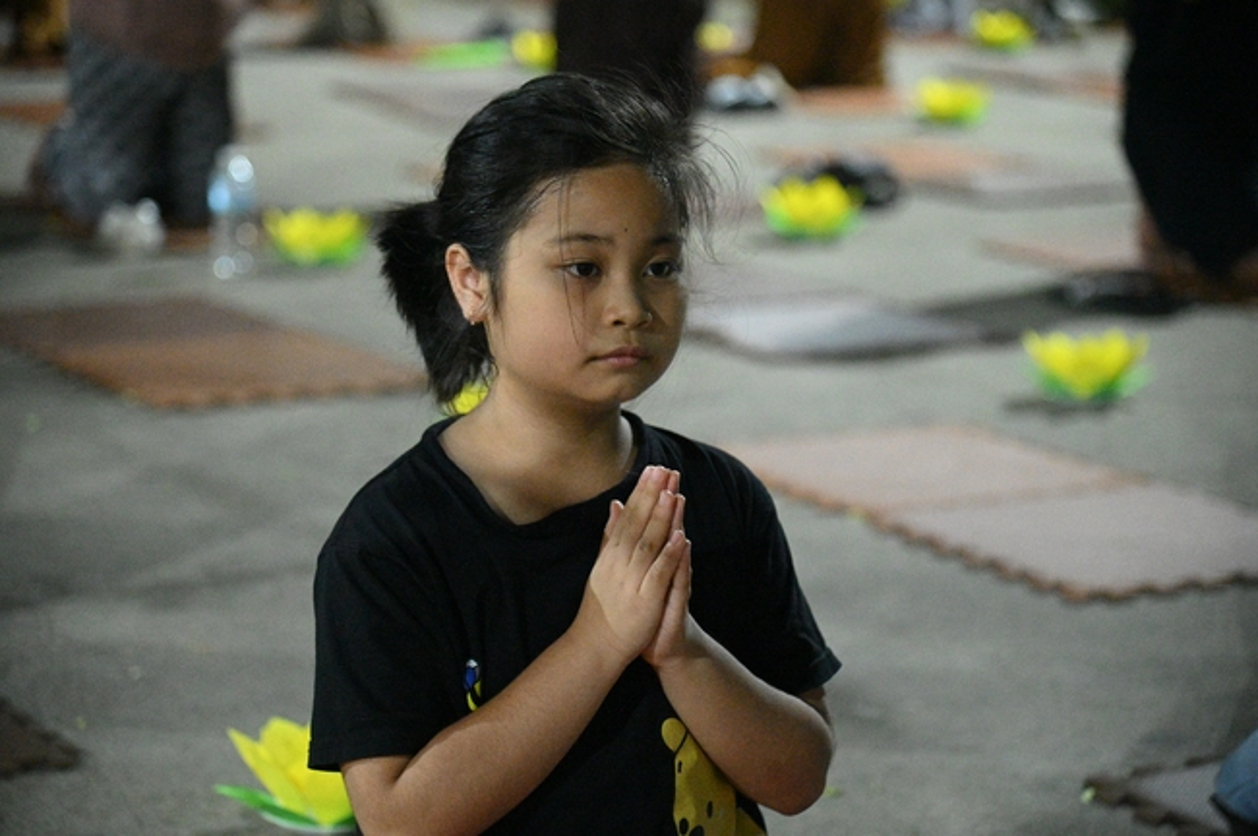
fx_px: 3665
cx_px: 629
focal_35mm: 105
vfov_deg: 13.0
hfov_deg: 19.5
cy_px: 418
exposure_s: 1/200
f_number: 4
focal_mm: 105
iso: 25600
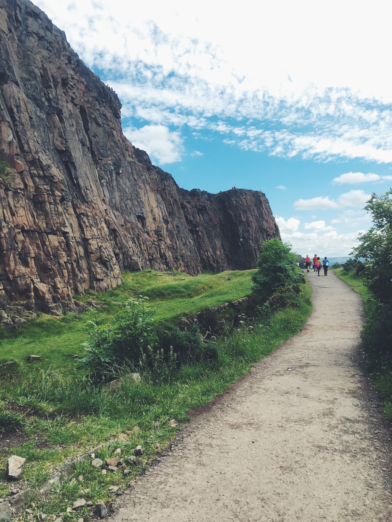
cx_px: 196
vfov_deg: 61.7
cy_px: 261
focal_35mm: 29
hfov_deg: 48.2
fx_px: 438
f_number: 2.2
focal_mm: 4.15
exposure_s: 1/864
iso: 25
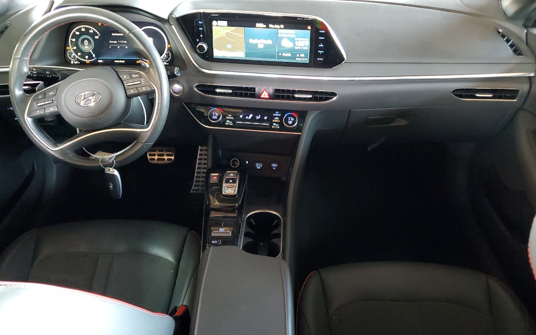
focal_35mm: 32
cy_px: 215
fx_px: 467
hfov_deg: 59.7
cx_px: 266
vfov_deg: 39.1
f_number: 1.5
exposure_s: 1/15
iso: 378
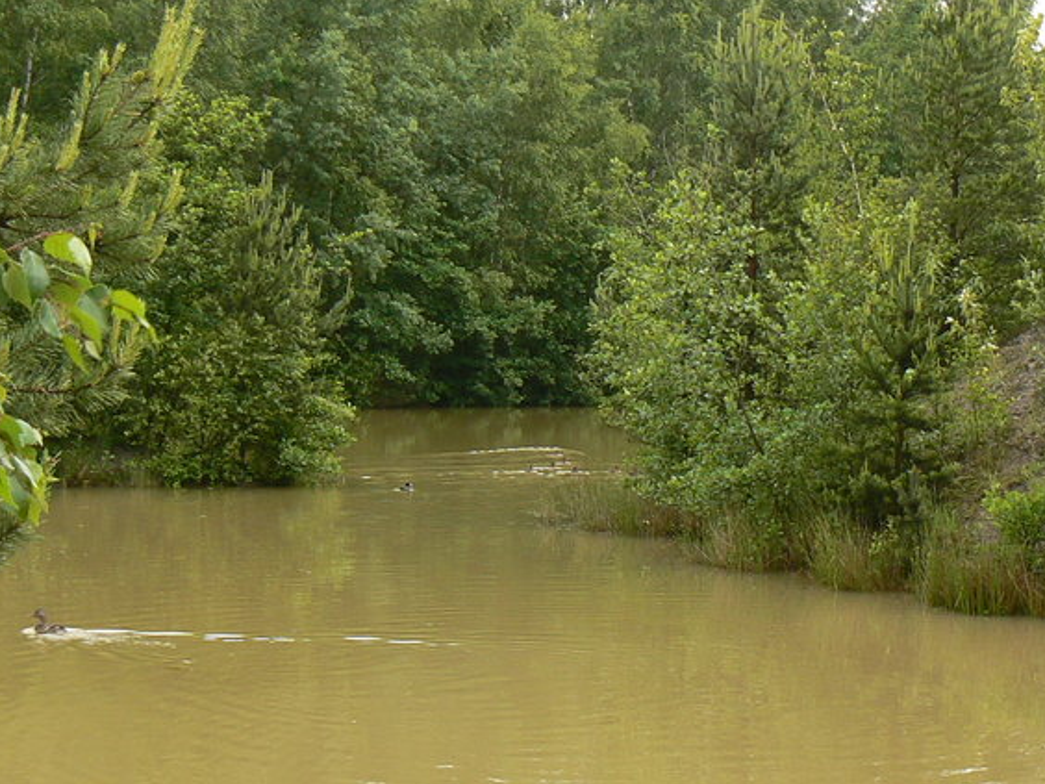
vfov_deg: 18.9
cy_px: 510
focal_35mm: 78
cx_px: 519
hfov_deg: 25.0
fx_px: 2355
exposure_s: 1/60
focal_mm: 6.7
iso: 80
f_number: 4
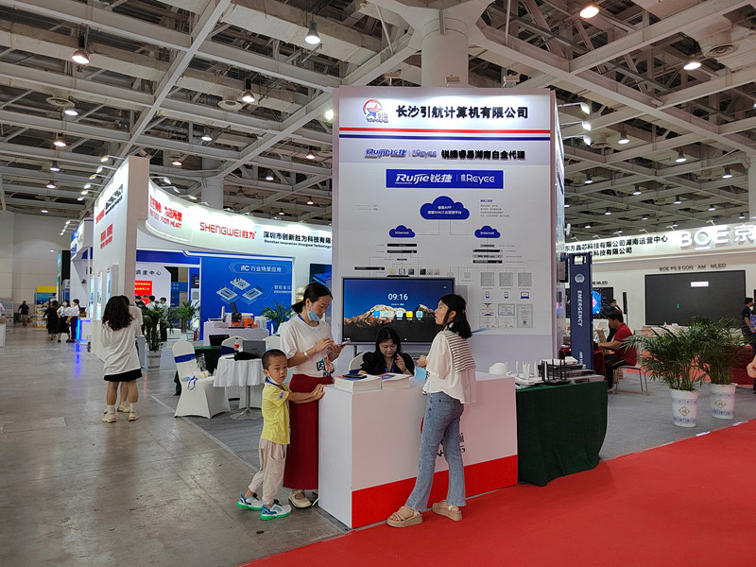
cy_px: 284
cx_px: 378
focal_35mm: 23
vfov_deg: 58.9
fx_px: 502
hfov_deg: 73.9
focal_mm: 5.52
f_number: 1.9
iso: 459
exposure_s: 1/100
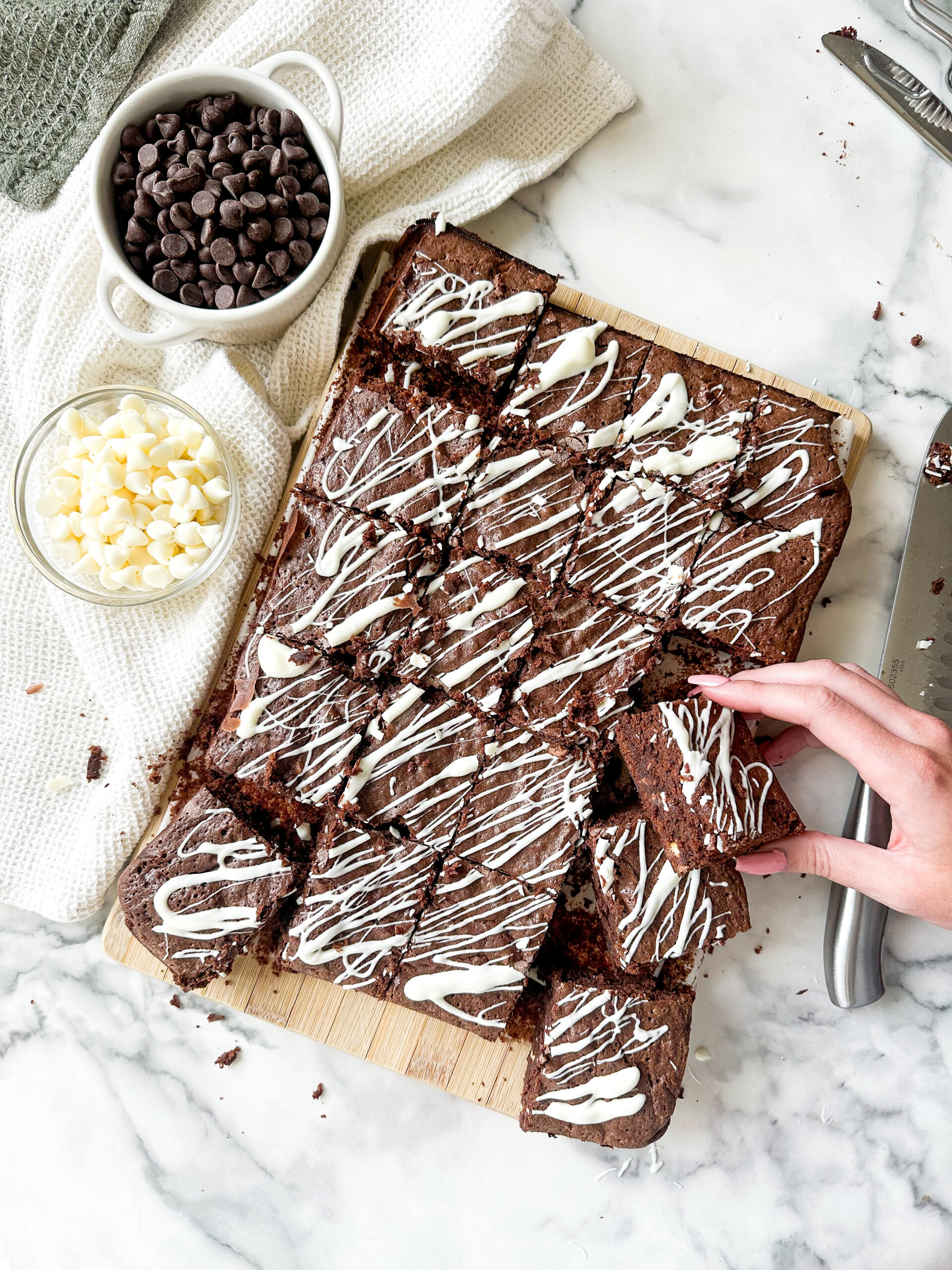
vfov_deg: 71.6
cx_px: 476
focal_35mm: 24
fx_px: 880
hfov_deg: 56.8
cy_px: 635
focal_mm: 6.86
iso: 100
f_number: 1.8
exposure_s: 1/120
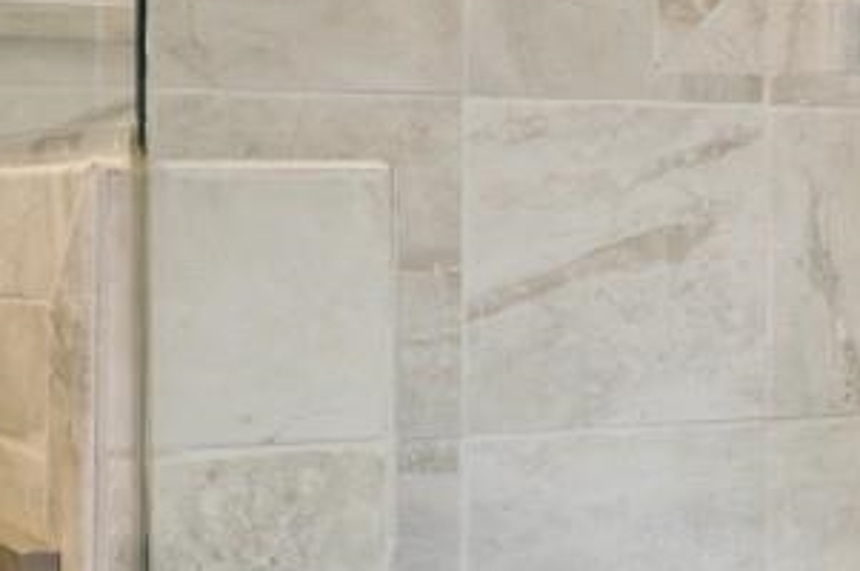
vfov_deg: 14.0
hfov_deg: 19.6
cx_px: 1080
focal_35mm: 97
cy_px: 157
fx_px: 2315
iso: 100
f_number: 4.8
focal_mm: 12
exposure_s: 1/2
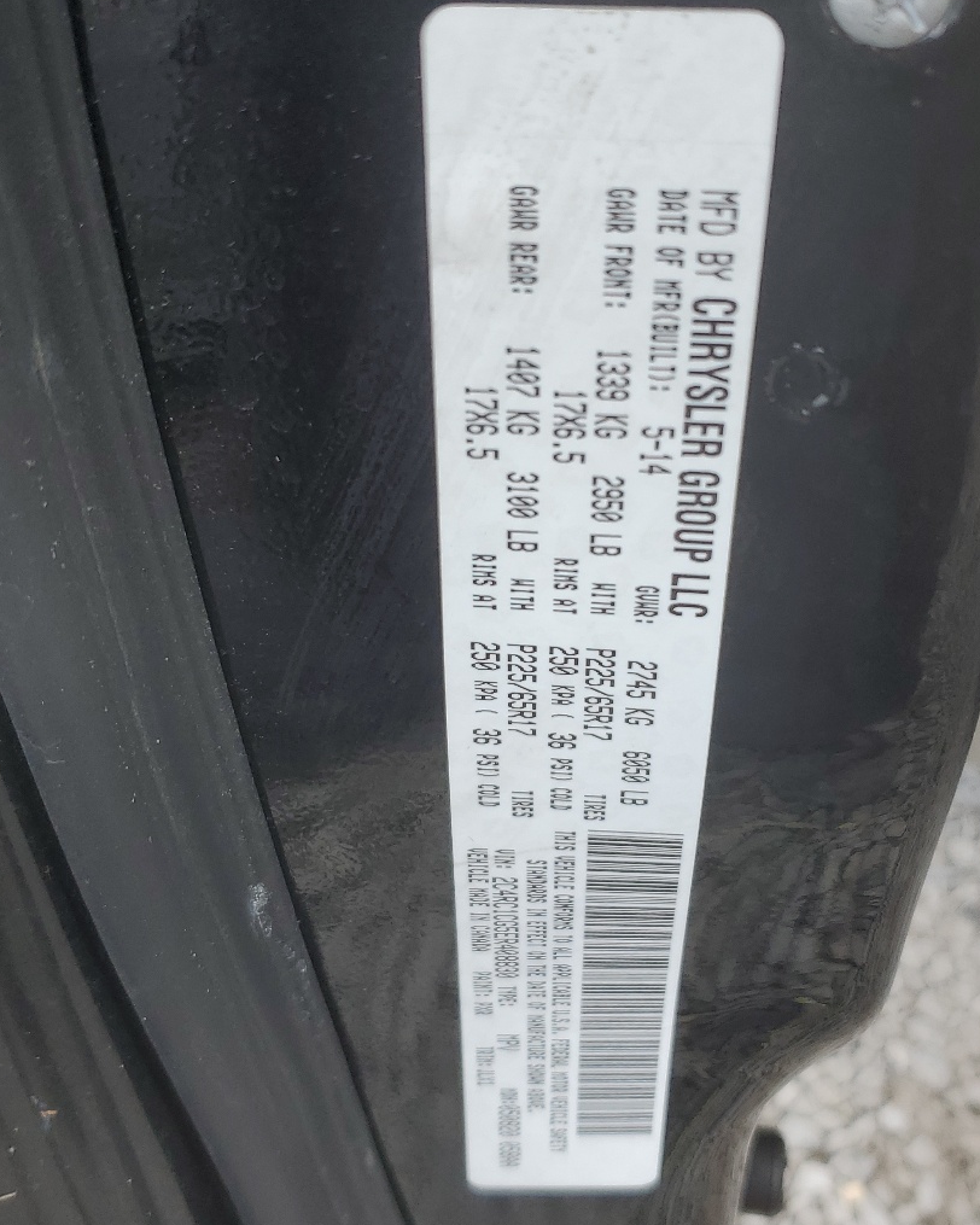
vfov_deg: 45.8
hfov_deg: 37.3
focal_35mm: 40
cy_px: 643
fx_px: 1450
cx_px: 530
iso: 50
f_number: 1.5
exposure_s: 1/286
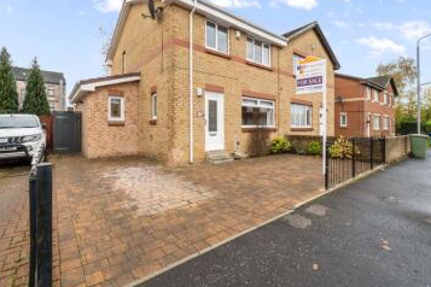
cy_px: 139
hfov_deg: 96.7
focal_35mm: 16
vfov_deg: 73.7
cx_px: 212
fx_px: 192
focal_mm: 12
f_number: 11
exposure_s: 1/80
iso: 800
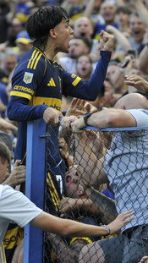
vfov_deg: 7.6
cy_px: 132
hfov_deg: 4.3
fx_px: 1988
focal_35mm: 285
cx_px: 58
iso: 640
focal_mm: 120
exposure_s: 1/1600
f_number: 2.8
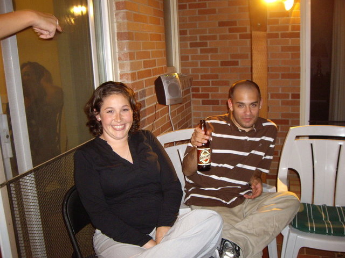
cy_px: 129
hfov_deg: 49.0
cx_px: 172
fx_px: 379
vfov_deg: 37.7
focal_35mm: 38
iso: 200
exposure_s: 1/15
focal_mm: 6.2
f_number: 2.7
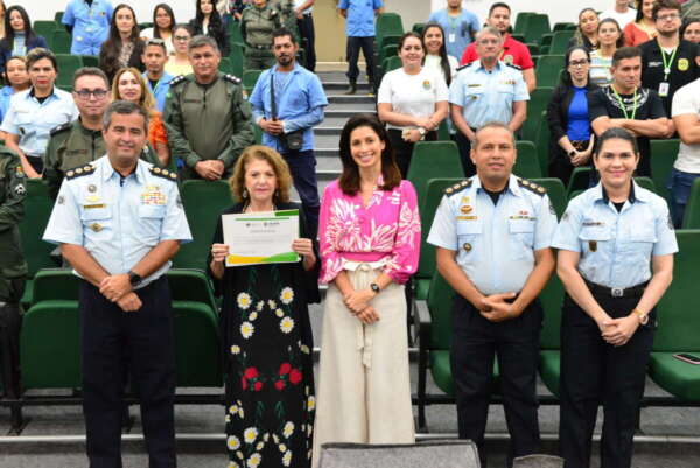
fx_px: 973
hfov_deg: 39.6
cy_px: 234
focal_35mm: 50
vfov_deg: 27.0
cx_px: 350
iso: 5000
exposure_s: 1/125
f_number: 5.6
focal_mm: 50
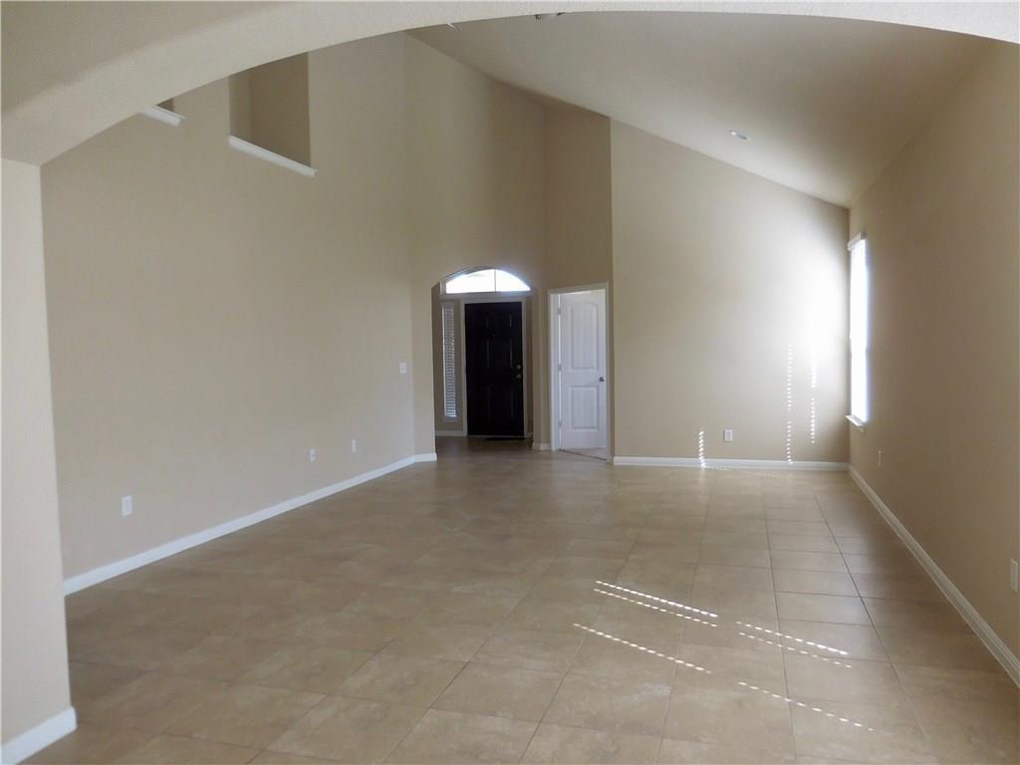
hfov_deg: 69.4
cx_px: 510
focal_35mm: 25
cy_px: 382
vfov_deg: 54.9
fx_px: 737
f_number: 3.3
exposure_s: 1/40
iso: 125
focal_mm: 4.5
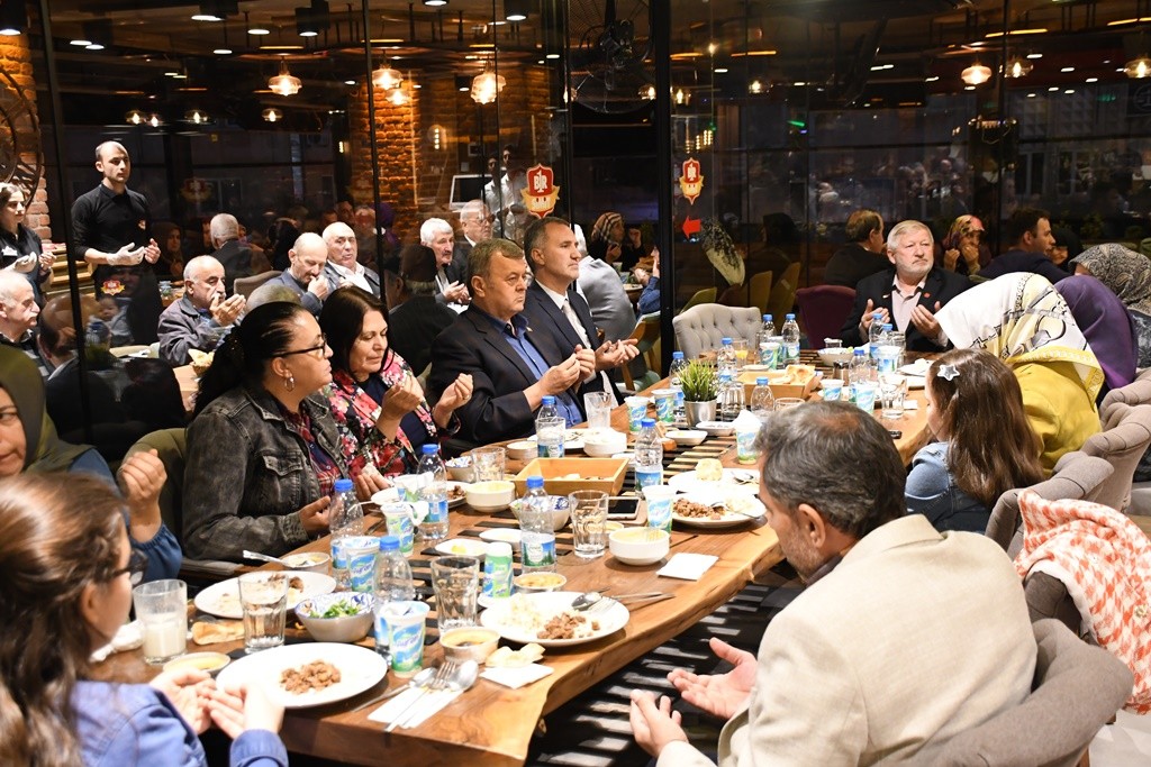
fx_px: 1279
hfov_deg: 48.5
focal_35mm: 40
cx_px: 576
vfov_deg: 33.4
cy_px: 384
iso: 2500
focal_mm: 27
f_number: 4
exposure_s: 1/80
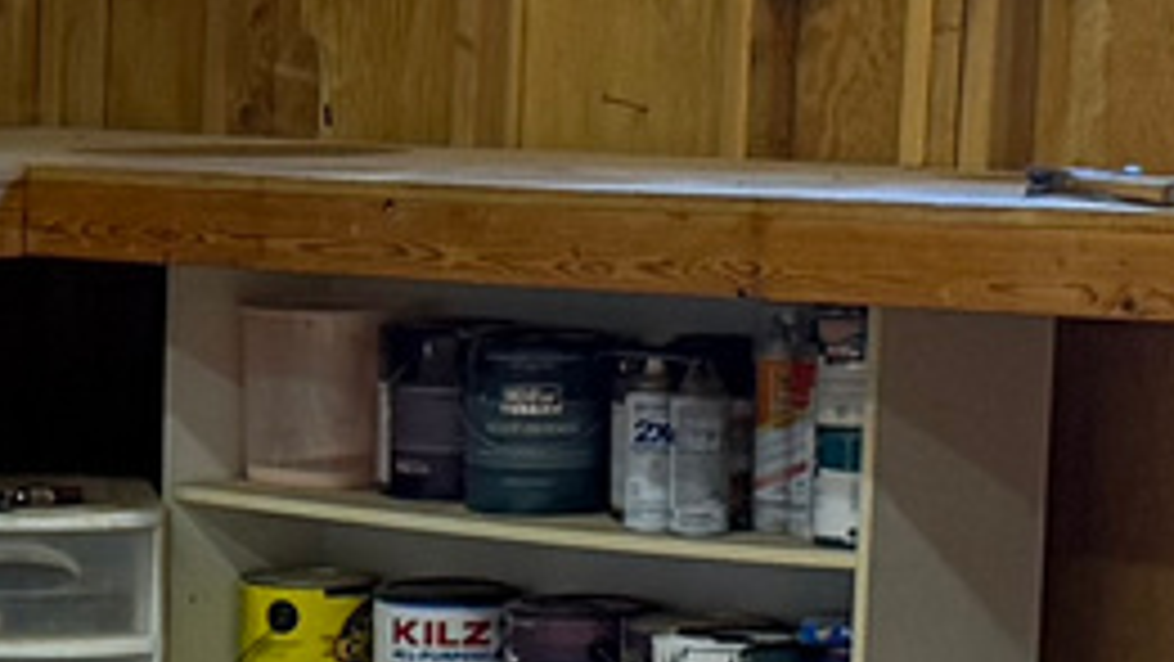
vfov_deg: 5.9
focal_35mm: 205
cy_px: 928
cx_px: -738
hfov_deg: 10.1
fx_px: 6384
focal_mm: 6.76
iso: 320
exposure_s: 1/60
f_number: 1.78
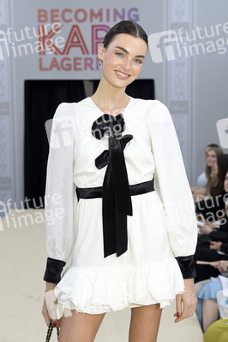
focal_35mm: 78
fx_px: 742
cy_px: 171
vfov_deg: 26.0
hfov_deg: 17.5
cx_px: 114
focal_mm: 78
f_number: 5.6
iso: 500
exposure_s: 1/250
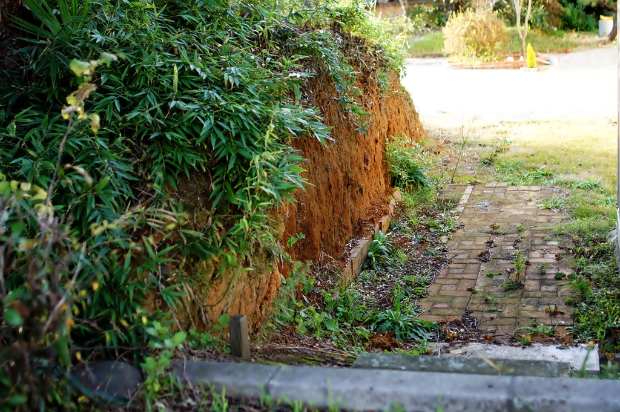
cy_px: 206
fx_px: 723
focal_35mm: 42
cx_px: 310
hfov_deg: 46.4
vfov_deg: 31.8
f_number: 1.8
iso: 200
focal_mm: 28
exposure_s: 1/320
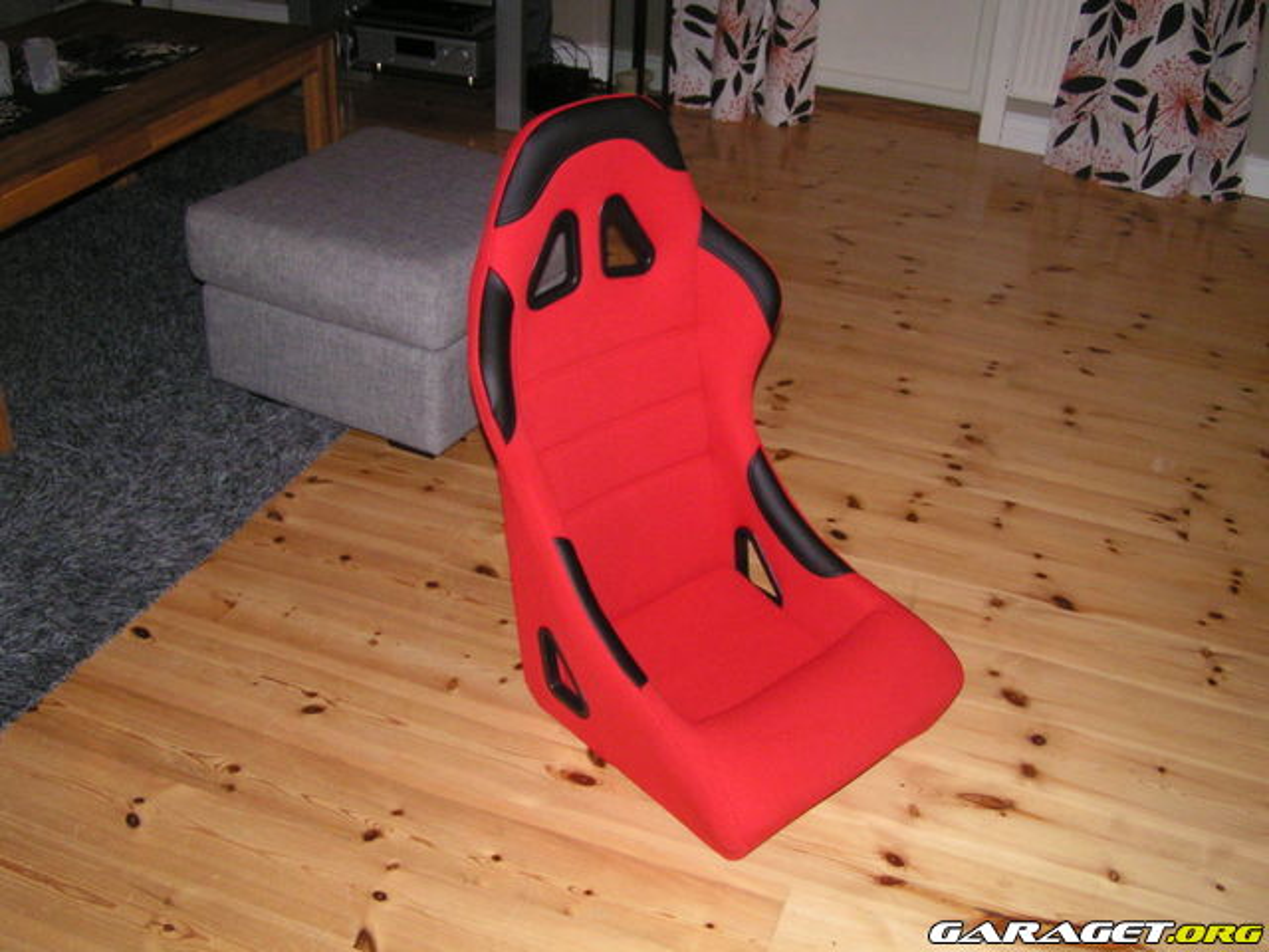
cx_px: 634
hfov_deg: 49.0
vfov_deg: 37.7
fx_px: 1393
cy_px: 476
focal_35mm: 38
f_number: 2.8
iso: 200
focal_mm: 5.8
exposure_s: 1/40
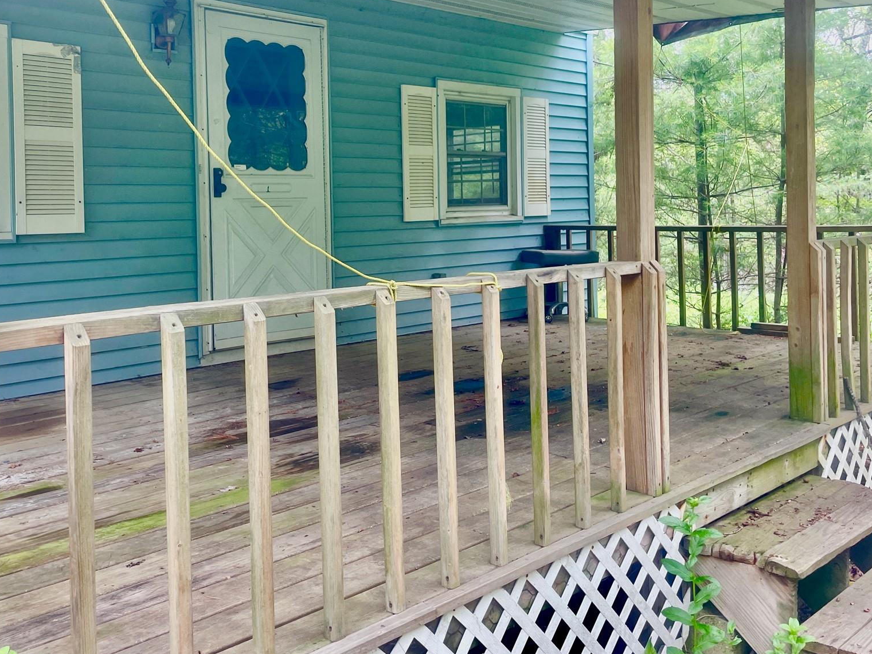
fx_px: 882
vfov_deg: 40.4
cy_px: 241
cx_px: 342
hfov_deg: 52.2
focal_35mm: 35
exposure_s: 1/121
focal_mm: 4.2
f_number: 1.6
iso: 80
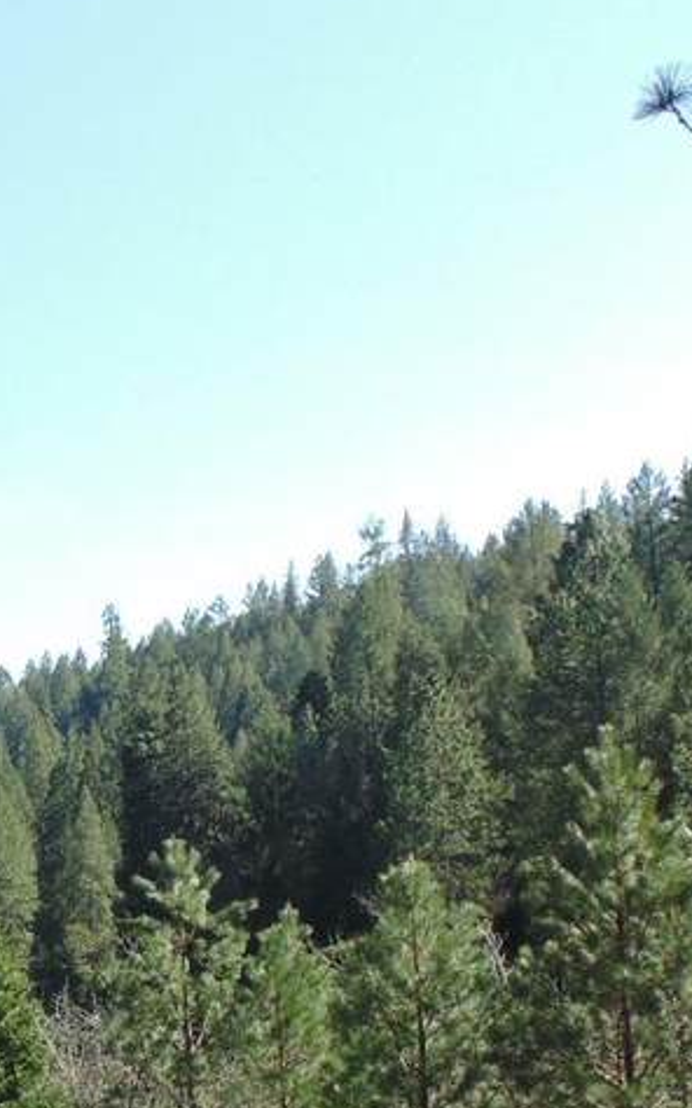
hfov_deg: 19.9
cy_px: 972
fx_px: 1902
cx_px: -12
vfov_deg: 31.2
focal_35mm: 63
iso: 80
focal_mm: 4
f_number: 3.1
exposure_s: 1/400
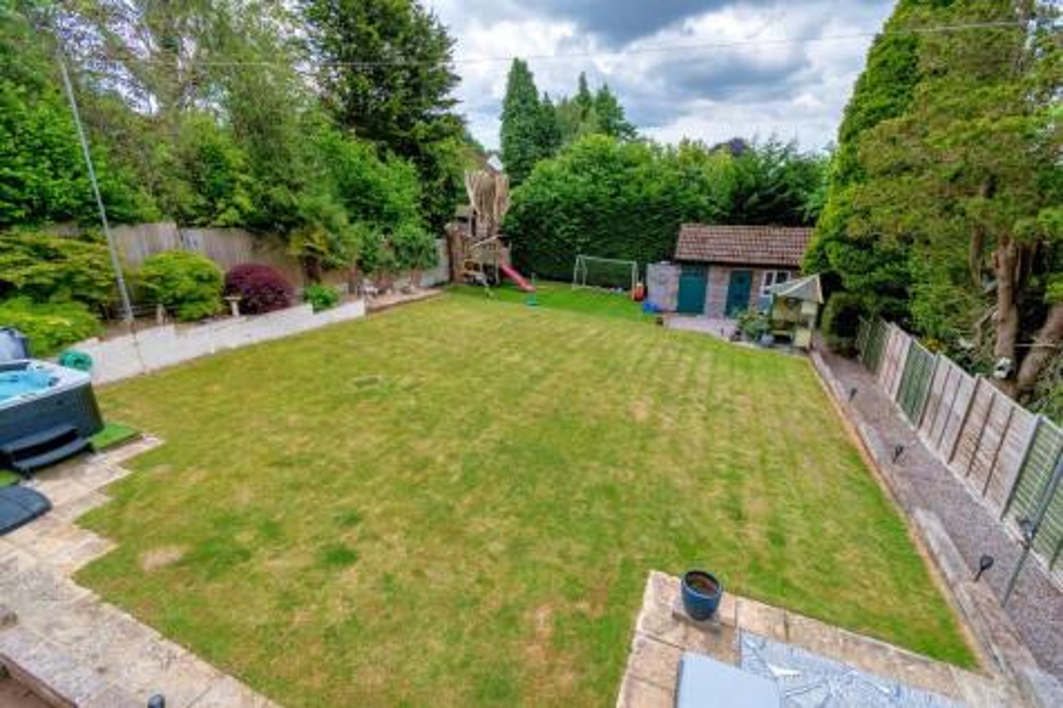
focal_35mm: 15
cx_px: 532
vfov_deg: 77.3
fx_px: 443
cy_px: 354
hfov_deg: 100.4
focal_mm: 10
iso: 320
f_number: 7.1
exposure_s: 1/640
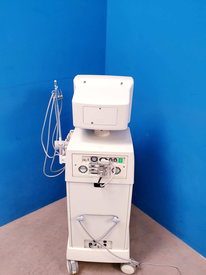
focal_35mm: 26
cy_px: 138
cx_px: 103
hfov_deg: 53.1
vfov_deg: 67.3
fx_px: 206
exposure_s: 1/50
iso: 200
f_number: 2.4
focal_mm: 4.3
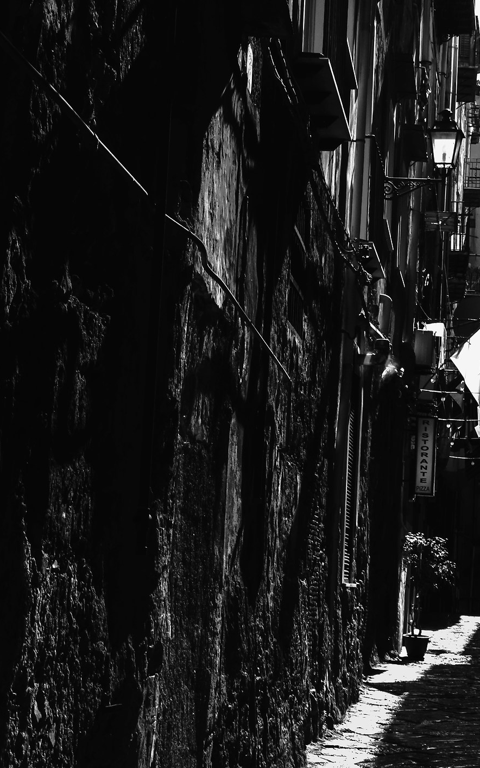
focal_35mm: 83
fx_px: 1738
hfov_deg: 15.6
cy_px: 408
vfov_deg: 24.9
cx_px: 371
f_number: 10
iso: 400
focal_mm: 32
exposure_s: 1/160
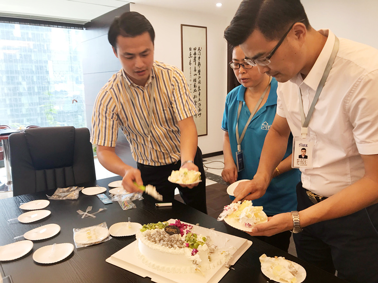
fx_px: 306
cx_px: 189
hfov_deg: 63.4
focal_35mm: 28
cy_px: 142
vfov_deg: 49.7
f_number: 1.8
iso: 32
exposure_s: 1/50
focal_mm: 3.99
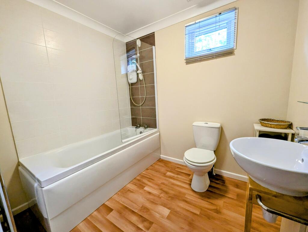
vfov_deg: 90.1
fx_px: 116
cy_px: 116
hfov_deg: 106.1
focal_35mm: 13
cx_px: 154
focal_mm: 1.95
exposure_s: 1/22
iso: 97
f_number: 2.2
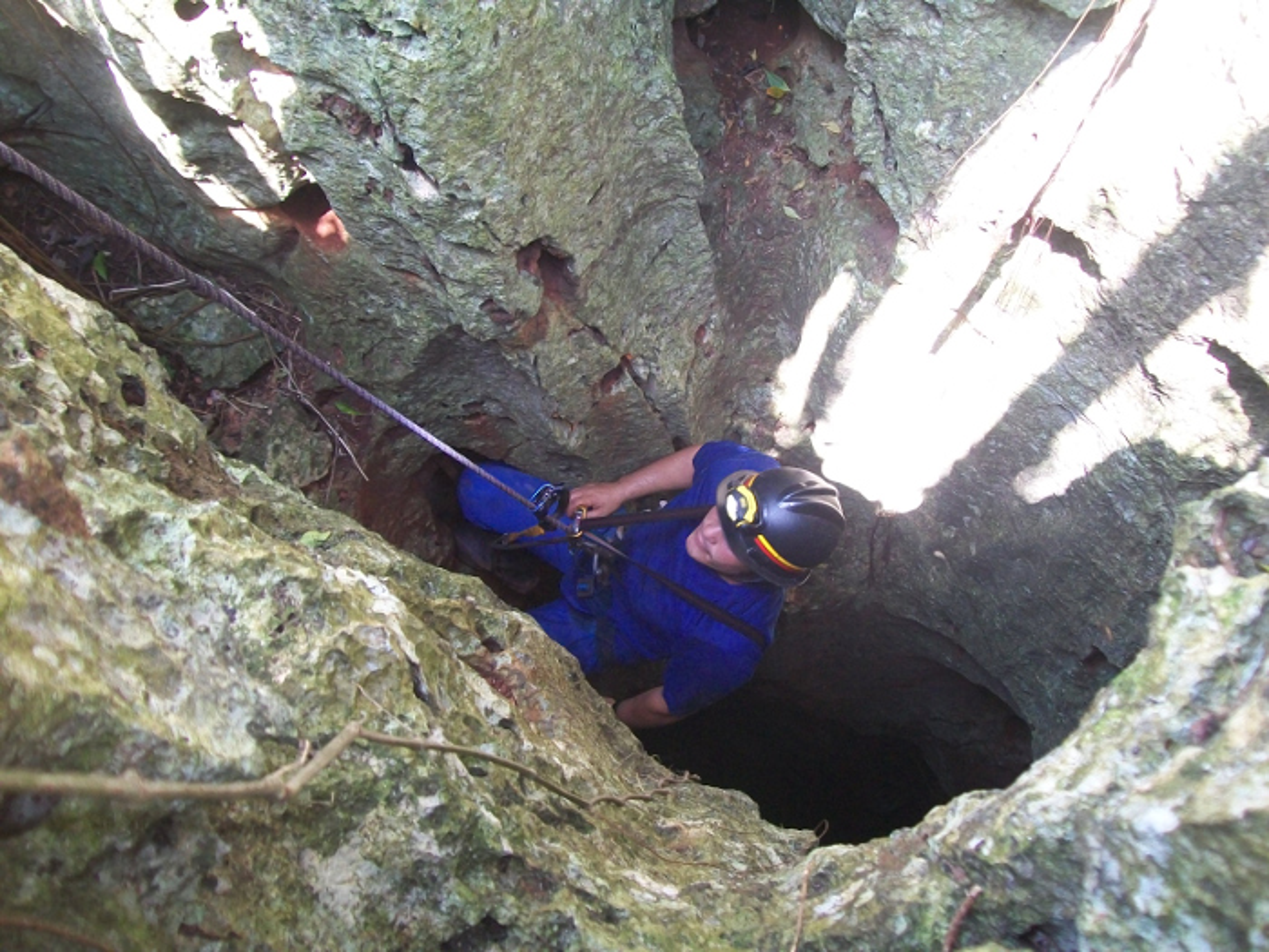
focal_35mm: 36
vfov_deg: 39.7
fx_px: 1320
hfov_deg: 51.4
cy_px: 476
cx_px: 634
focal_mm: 6
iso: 160
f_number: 2.7
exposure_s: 1/30
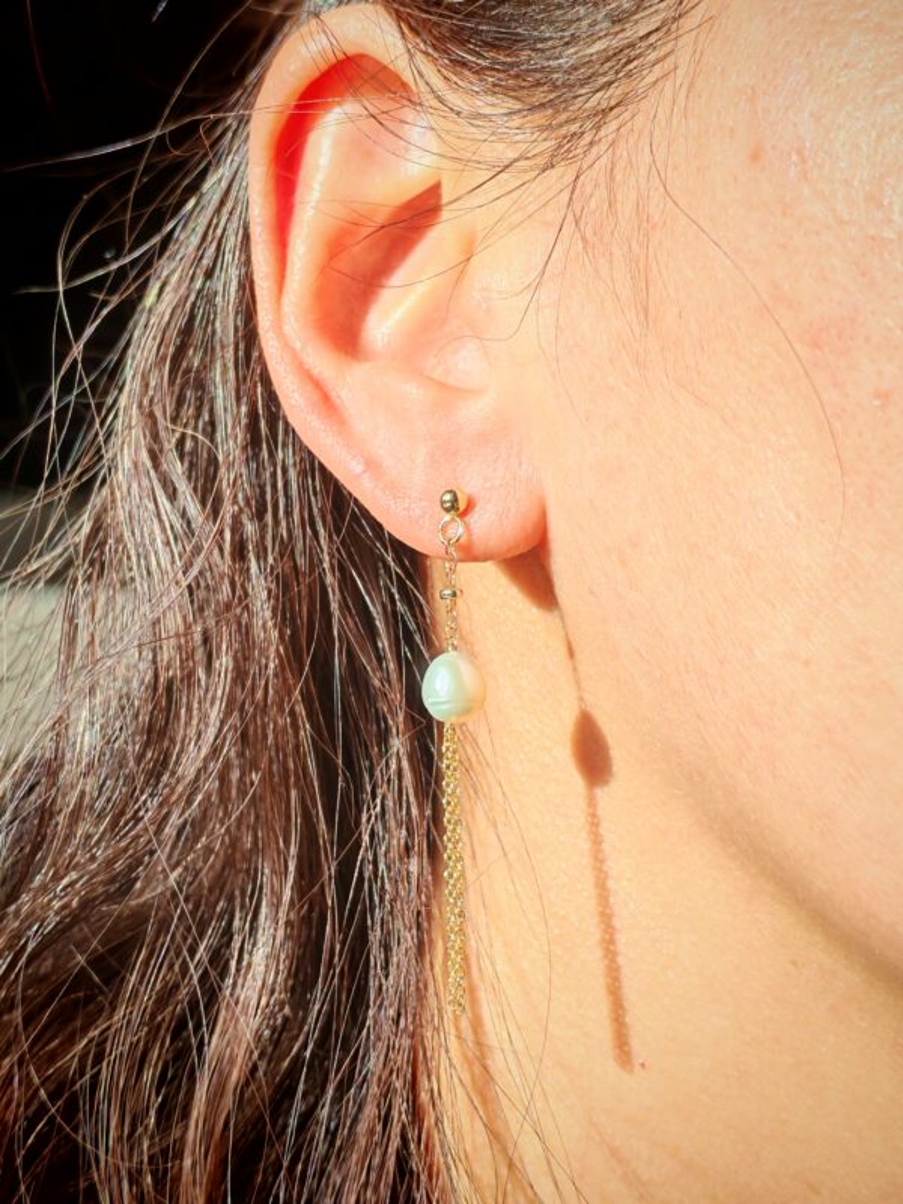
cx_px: 452
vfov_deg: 28.6
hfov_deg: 21.6
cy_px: 602
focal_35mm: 68
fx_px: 2365
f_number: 1.95
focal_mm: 5.52
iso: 50
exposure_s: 1/640
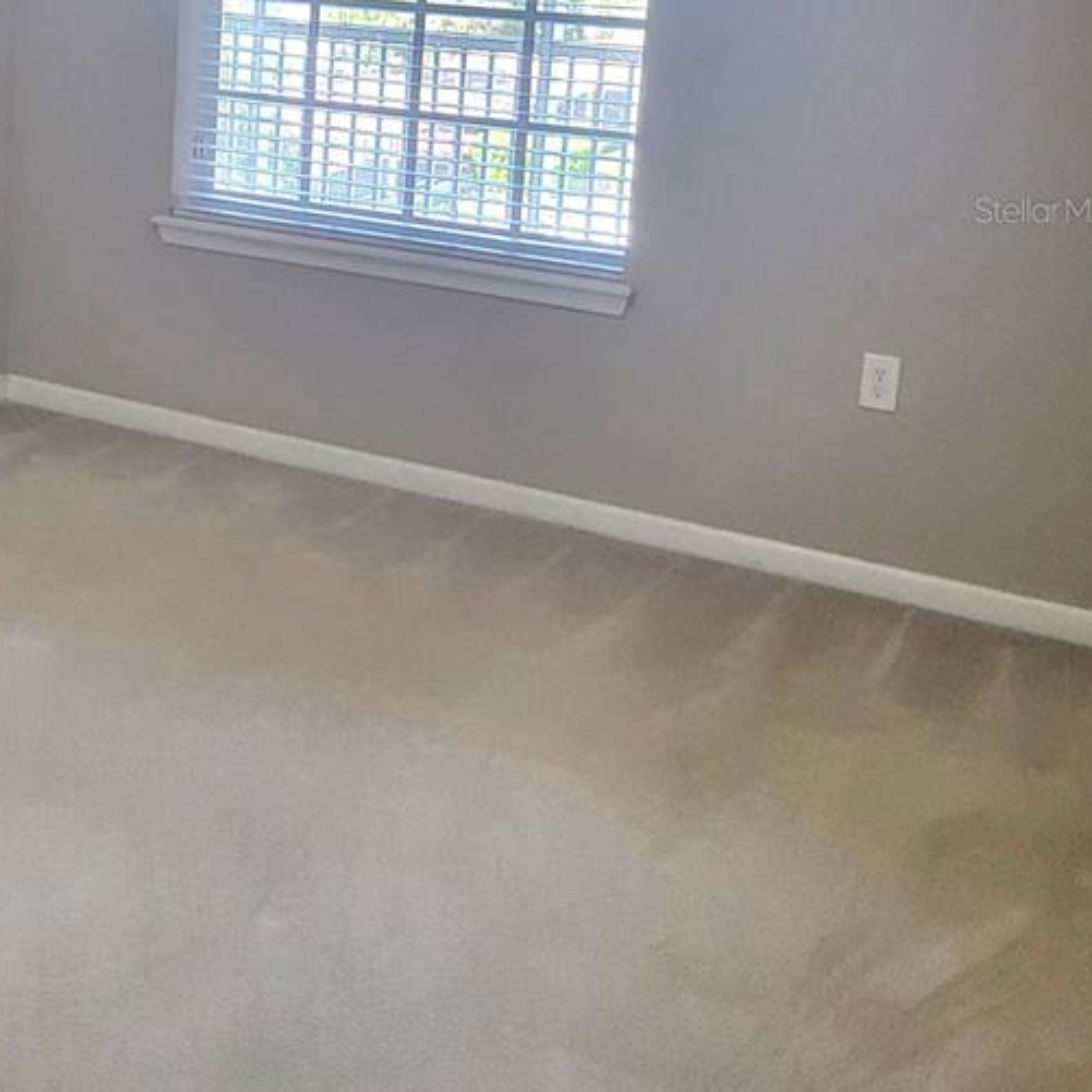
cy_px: 209
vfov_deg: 30.3
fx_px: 1963
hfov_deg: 30.0
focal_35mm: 55
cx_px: 148
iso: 250
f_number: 1.8
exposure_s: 1/120
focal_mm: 5.4
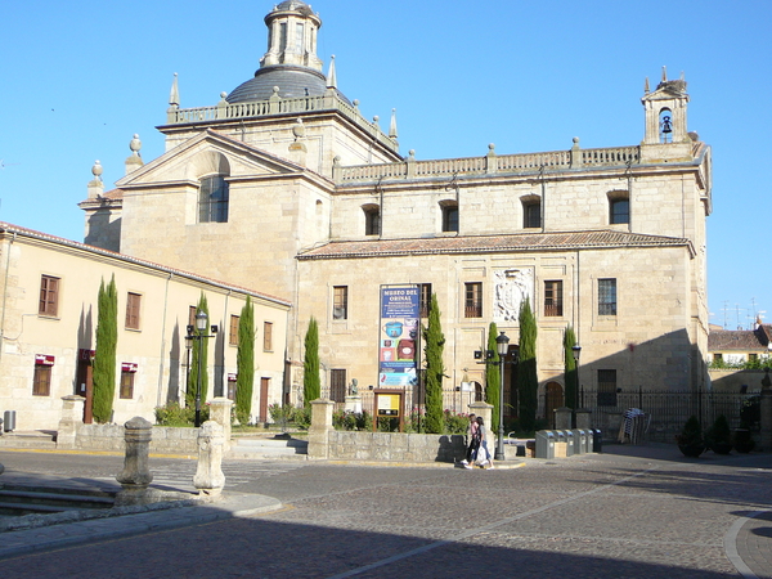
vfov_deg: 32.2
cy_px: 290
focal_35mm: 45
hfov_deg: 42.1
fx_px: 1004
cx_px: 386
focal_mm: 6.7
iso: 80
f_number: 3.2
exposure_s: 1/800
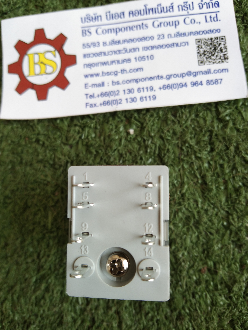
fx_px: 287
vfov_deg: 60.0
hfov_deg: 46.8
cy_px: 165
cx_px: 124
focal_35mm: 30
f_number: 2.2
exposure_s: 1/112
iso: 50
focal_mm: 3.65
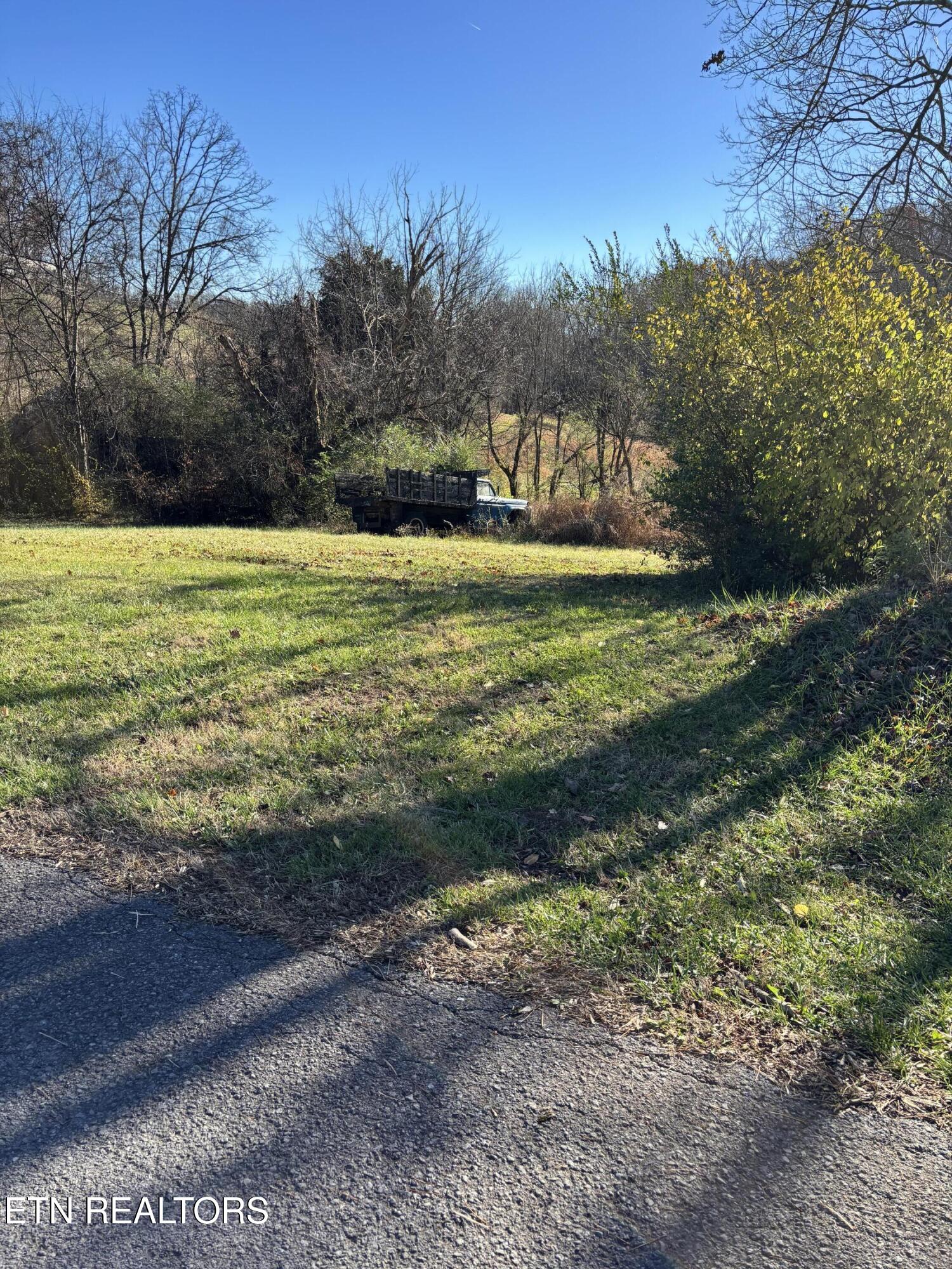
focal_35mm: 26
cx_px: 476
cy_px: 634
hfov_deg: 53.1
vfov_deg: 67.3
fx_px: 953
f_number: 1.6
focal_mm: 5.96
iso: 50
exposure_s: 1/1279
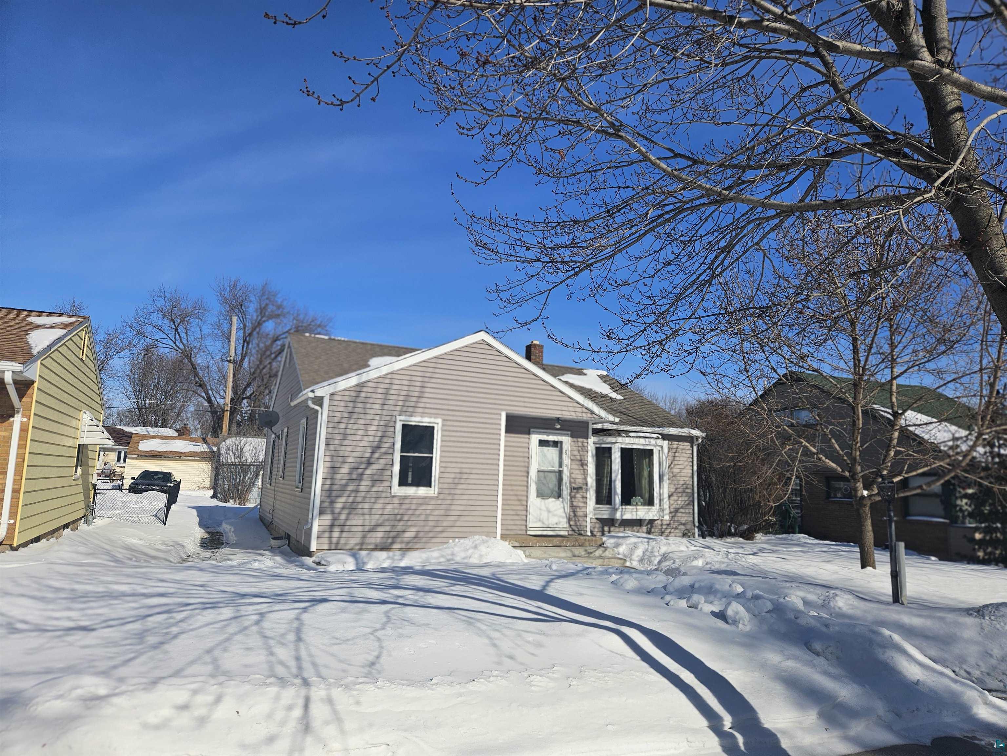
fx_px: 669
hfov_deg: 73.9
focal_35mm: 23
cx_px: 504
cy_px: 378
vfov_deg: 58.9
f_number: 1.8
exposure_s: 1/3126
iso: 25
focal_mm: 5.4
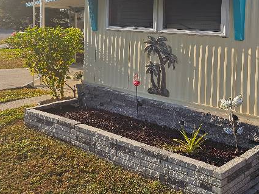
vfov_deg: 30.6
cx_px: 231
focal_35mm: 46
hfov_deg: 38.5
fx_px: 344
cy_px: 37
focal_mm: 6.3
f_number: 1.7
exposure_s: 1/1148
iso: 20
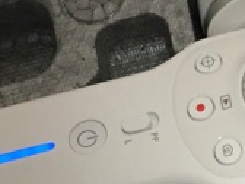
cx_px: 359
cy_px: 31
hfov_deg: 10.8
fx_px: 1253
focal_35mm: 177
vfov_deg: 8.4
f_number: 2.2
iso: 100
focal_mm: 4.15
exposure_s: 1/30
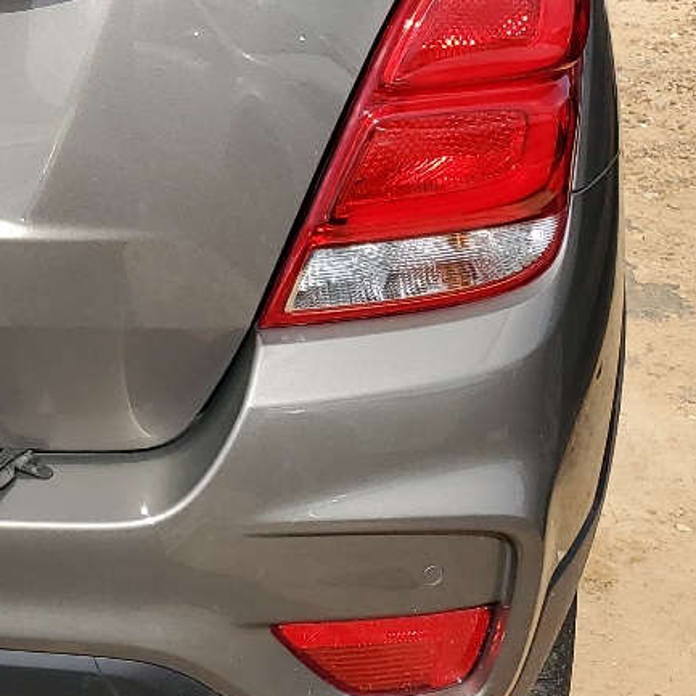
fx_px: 1934
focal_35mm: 85
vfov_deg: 20.1
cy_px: 103
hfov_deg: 18.4
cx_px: -297
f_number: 1.5
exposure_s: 1/3333
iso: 50
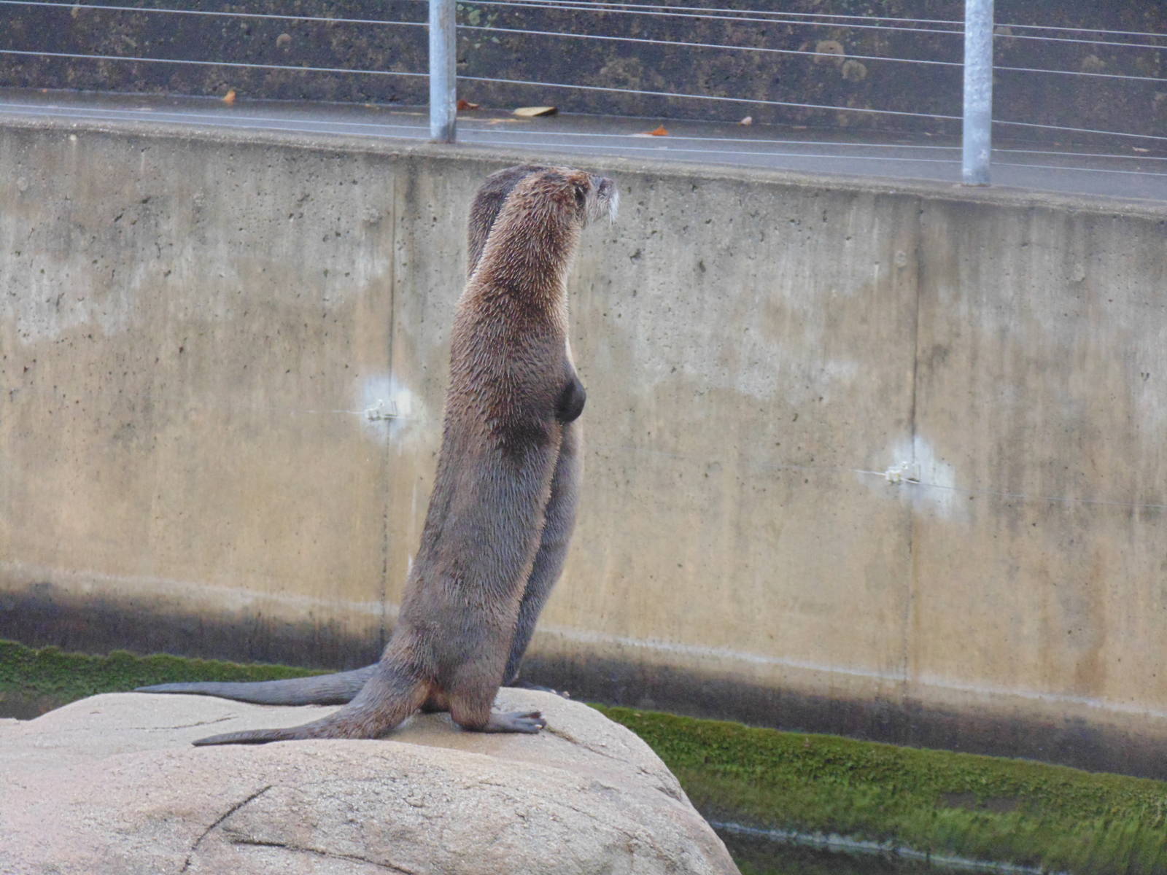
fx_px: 7956
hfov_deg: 8.4
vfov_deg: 6.3
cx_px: 584
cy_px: 438
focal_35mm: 236
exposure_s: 1/100
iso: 400
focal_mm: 42.3
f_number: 5.6
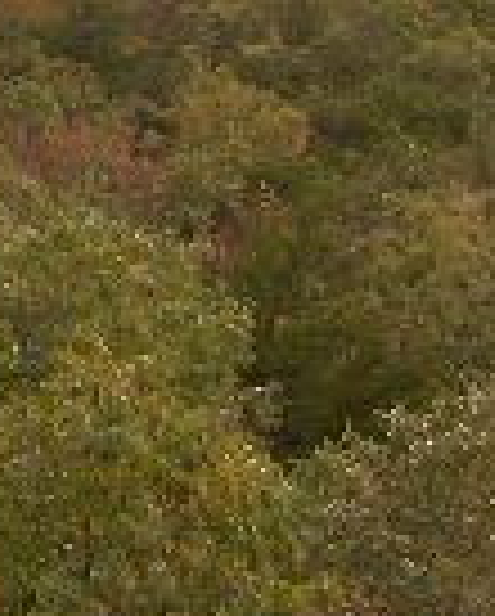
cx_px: -1143
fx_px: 3746
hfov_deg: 6.7
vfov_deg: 9.1
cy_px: -441
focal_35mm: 205
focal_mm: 8
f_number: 2.8
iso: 100
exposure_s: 1/139
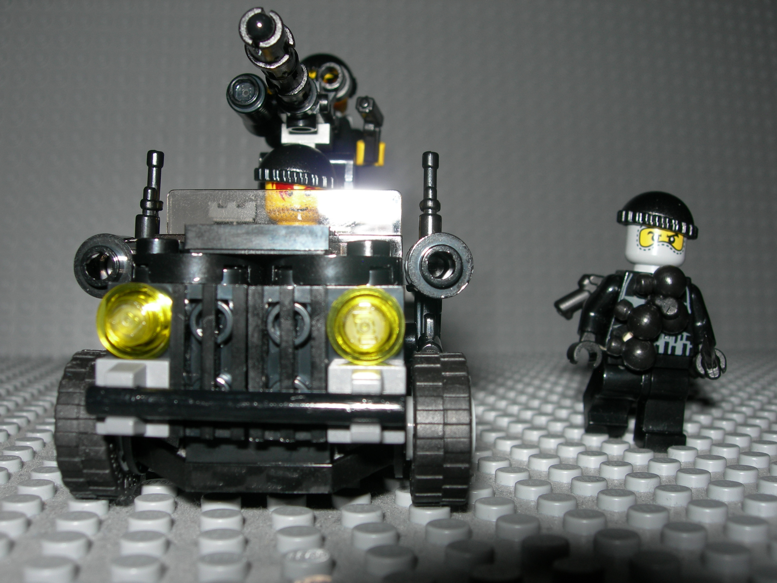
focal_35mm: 38
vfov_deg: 37.7
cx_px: 388
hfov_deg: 49.0
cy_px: 292
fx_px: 853
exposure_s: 1/60.1
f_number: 4.8
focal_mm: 7.8
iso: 50
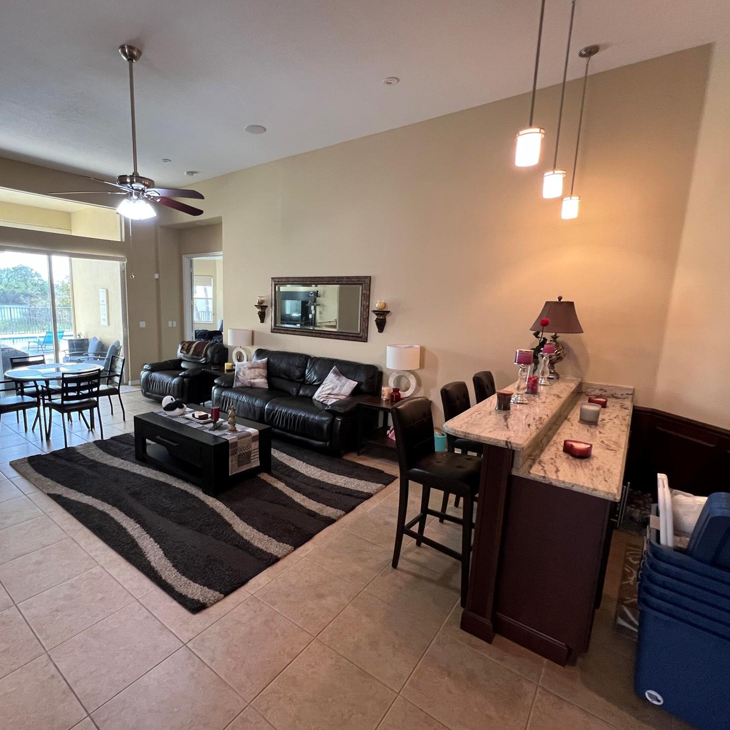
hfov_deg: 86.7
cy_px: 368
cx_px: 304
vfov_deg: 87.4
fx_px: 382
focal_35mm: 16
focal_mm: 1.57
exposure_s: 1/60
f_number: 1.8
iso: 320
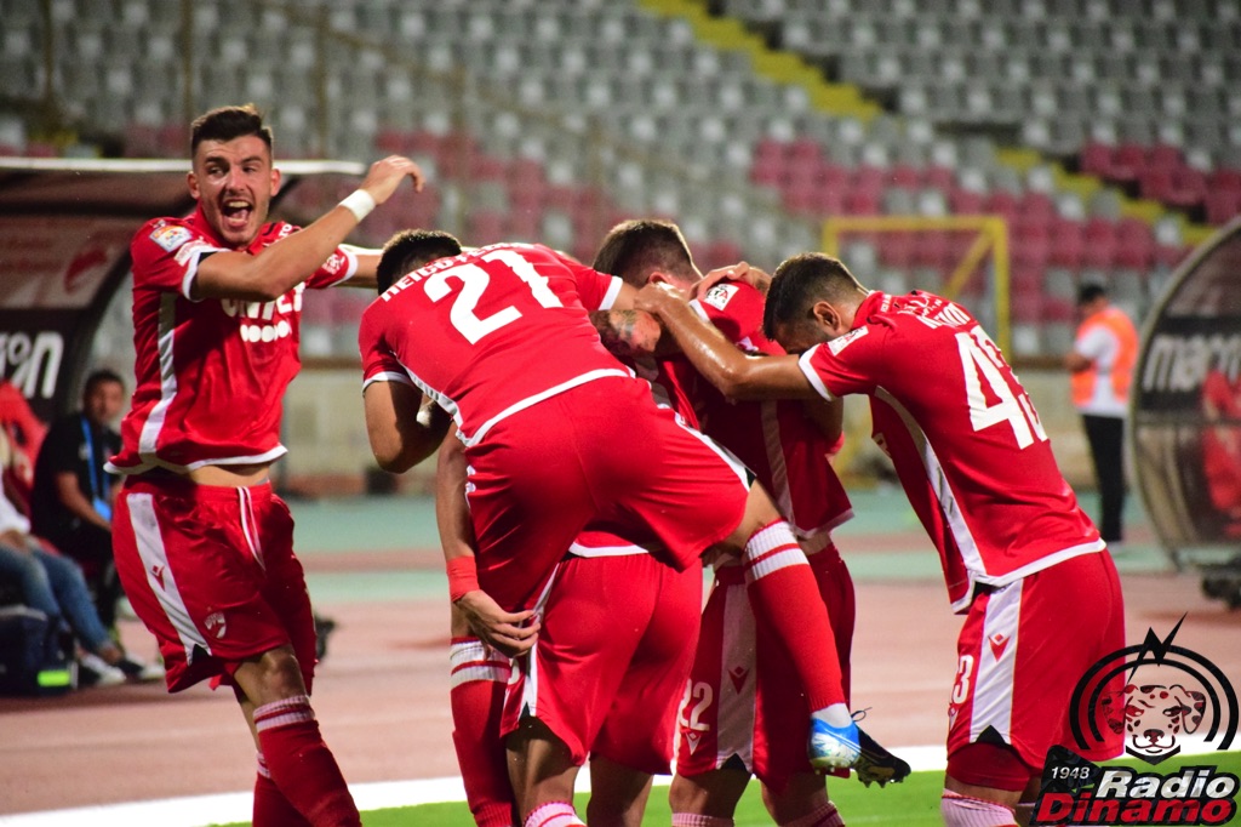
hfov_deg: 6.2
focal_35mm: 330
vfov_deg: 4.2
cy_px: 414
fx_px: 11372
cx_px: 620
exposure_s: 1/640
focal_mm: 220
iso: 11400
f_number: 6.3
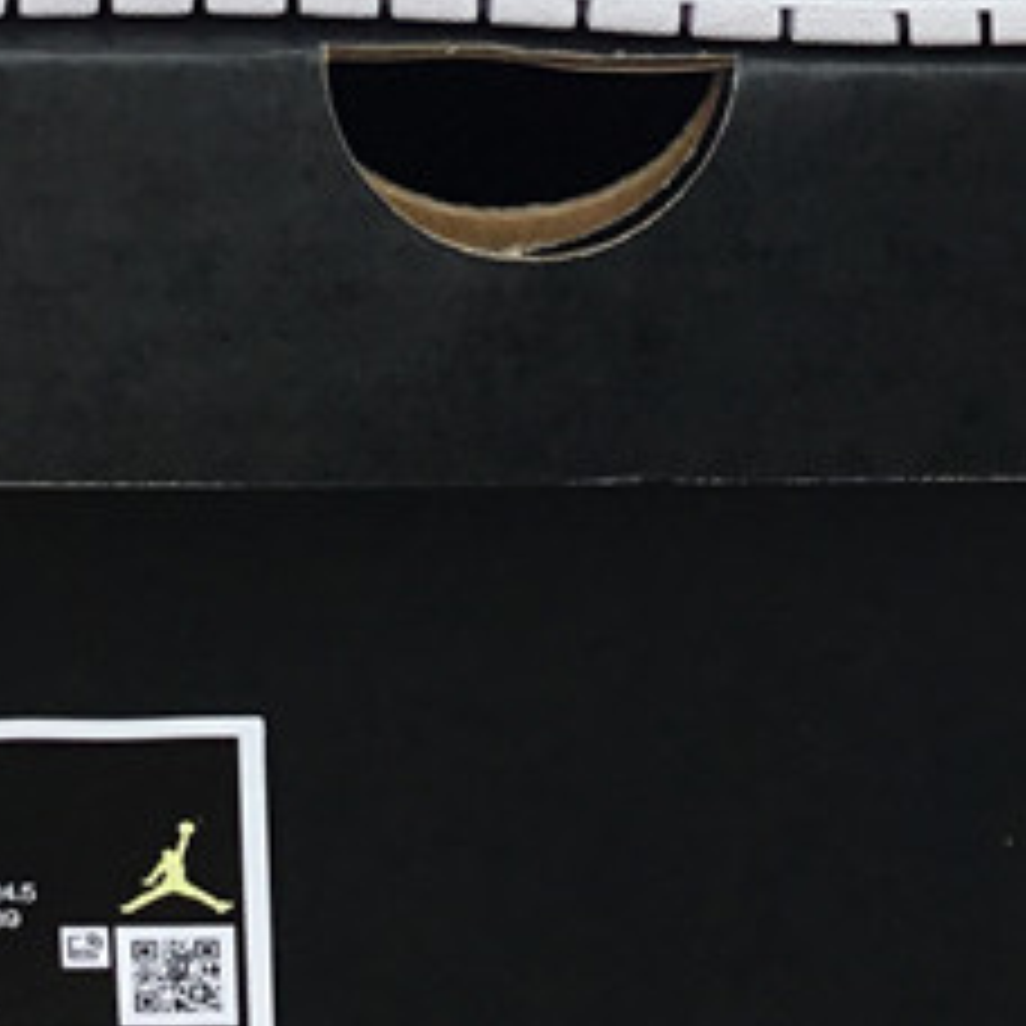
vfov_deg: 15.4
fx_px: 3622
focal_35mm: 108
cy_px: -263
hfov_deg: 16.1
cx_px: 621
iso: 25
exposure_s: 1/303
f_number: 2.4
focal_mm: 3.3
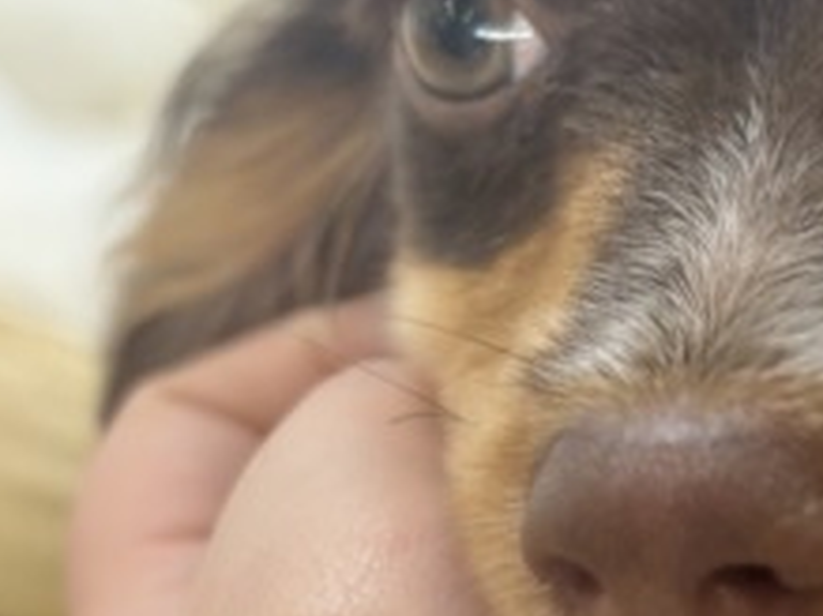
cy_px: 353
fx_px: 1806
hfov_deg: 25.0
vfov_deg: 19.4
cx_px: 714
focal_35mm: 76
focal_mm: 5.96
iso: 80
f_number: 1.6
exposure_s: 1/100
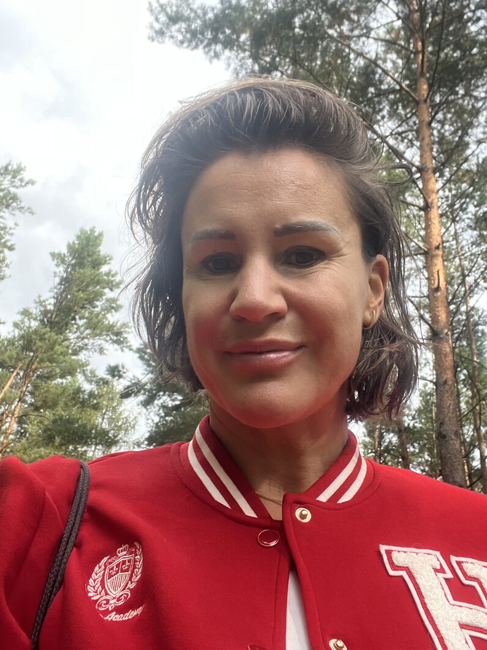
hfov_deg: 41.7
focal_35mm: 34
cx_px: 275
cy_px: 322
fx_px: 638
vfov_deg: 54.0
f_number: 2.2
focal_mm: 2.71
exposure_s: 1/172
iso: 40
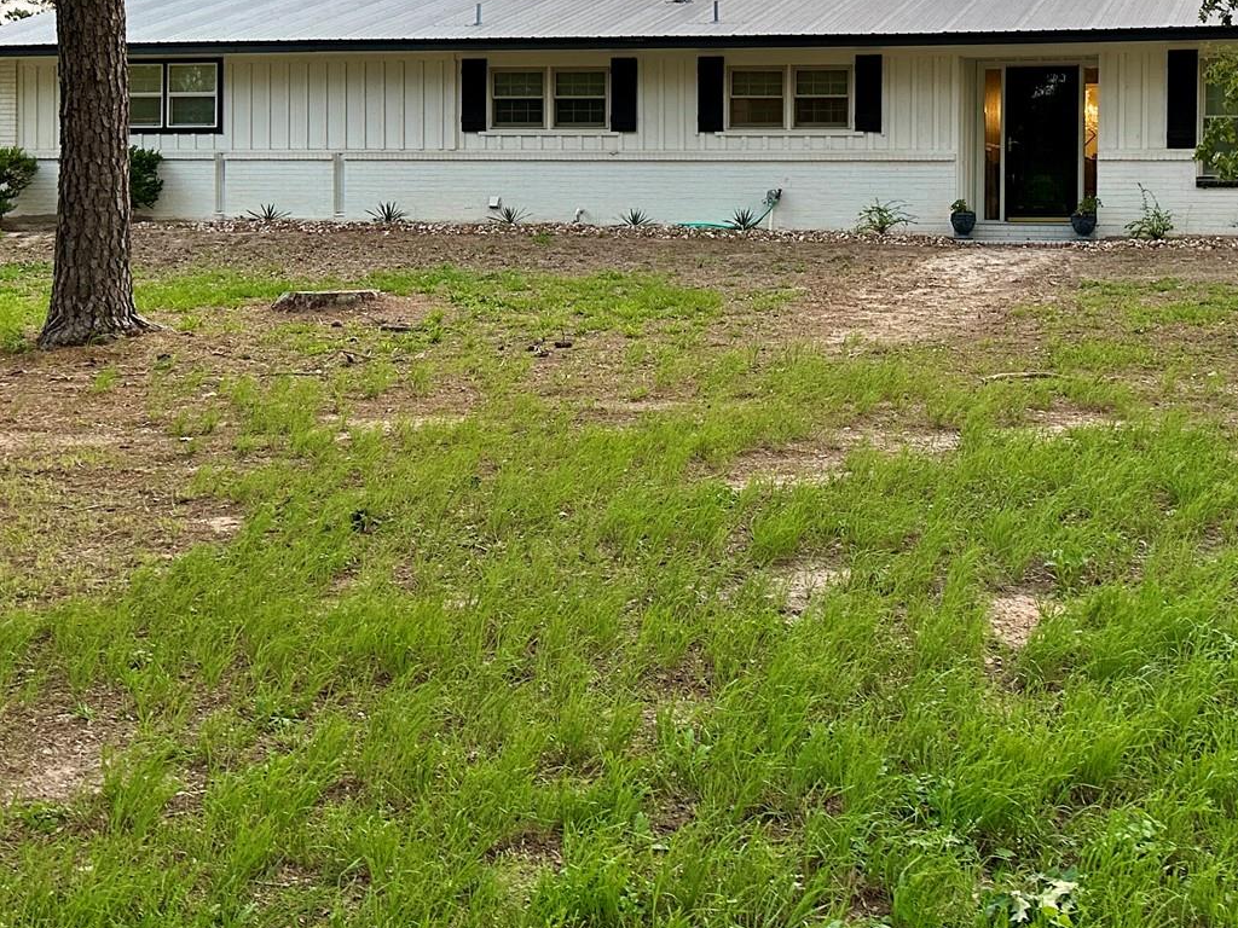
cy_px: 219
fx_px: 1717
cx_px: 908
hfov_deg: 38.8
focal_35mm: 48
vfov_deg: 29.7
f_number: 1.78
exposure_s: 1/121
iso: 160
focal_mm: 6.86
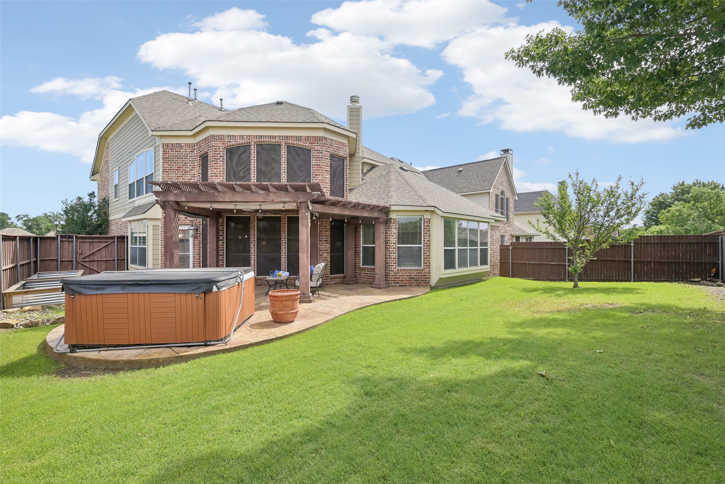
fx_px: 322
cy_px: 242
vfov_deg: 73.8
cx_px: 362
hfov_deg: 96.7
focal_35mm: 16
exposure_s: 1/500
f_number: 8
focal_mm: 16
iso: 400
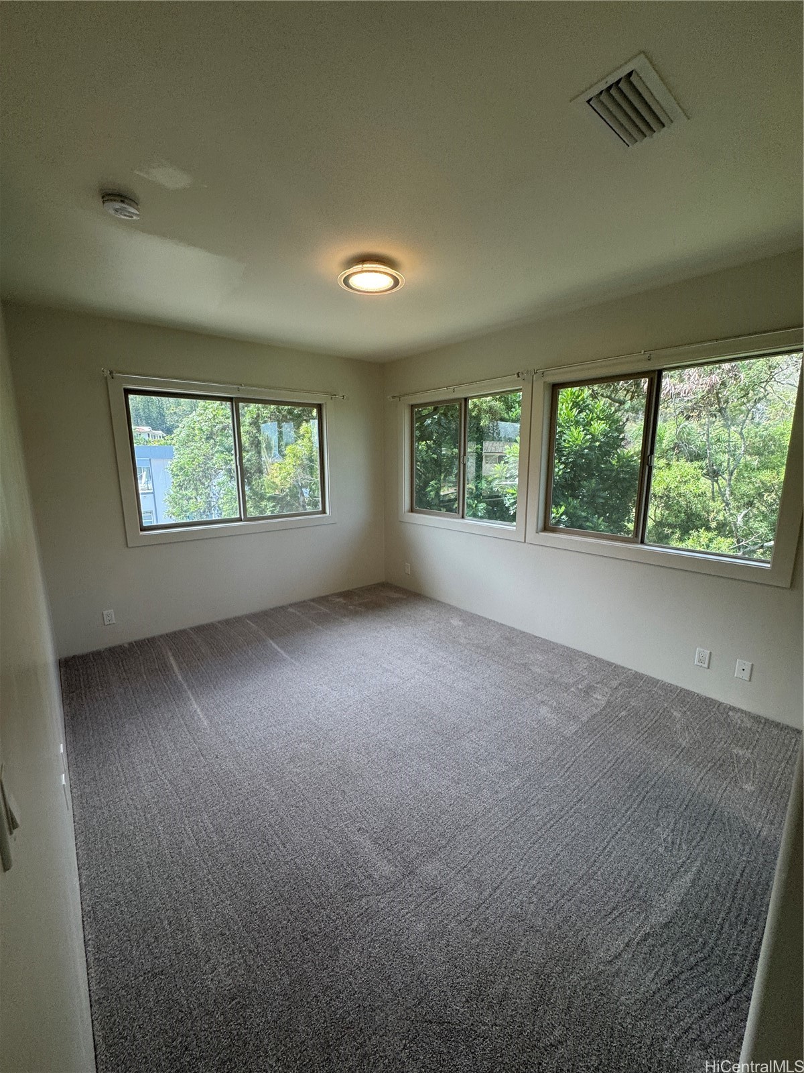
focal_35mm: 14
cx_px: 402
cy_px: 536
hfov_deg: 85.7
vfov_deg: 102.1
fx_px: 434
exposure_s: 1/120
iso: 125
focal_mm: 2.22
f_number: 2.2
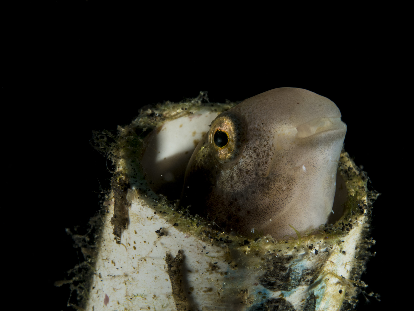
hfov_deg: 16.4
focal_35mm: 120
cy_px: 156
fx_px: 1435
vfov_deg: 12.3
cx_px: 207
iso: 200
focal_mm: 60
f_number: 18
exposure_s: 1/250
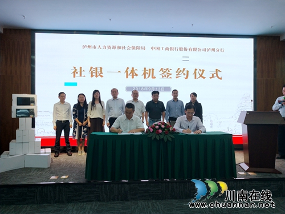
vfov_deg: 46.8
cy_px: 107
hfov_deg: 60.0
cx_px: 142
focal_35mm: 30
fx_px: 247
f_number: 1.8
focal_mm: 3.95
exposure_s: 1/222
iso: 90
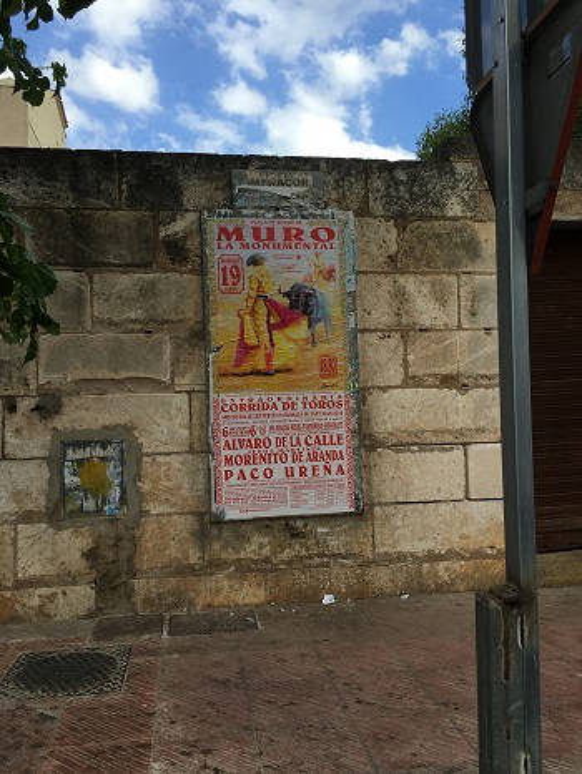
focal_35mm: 29
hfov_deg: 48.3
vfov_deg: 61.6
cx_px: 291
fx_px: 650
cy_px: 387
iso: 25
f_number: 2.2
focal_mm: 4.15
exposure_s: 1/610
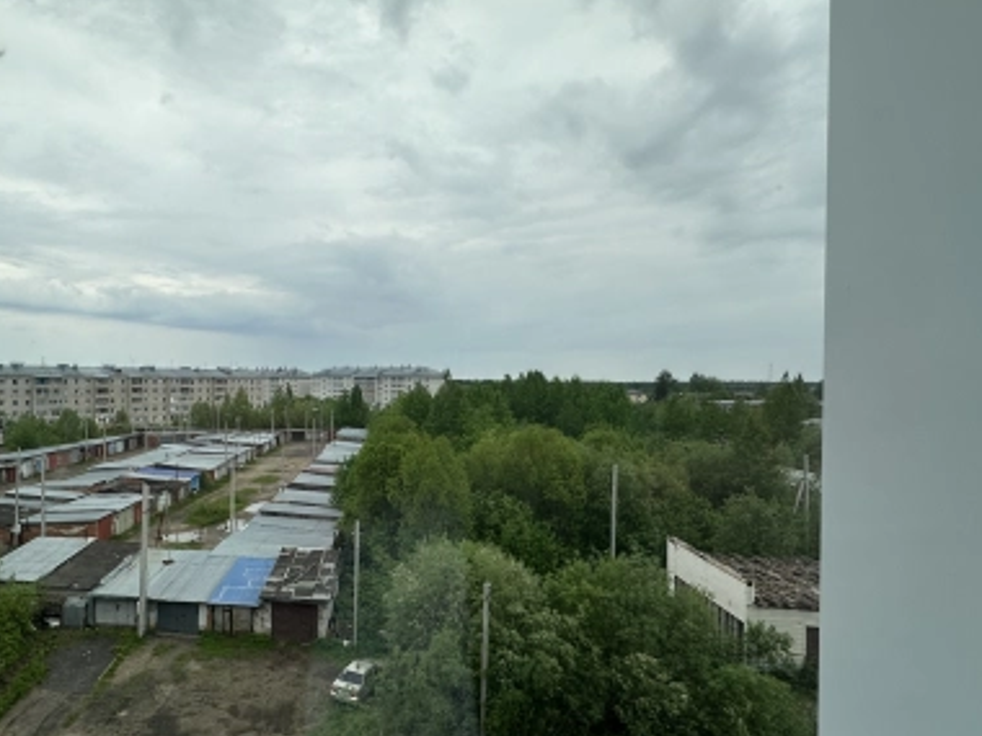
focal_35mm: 23
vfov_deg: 58.9
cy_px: 385
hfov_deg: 71.4
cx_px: 315
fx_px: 652
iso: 40
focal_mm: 2.22
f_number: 2.2
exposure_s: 1/720
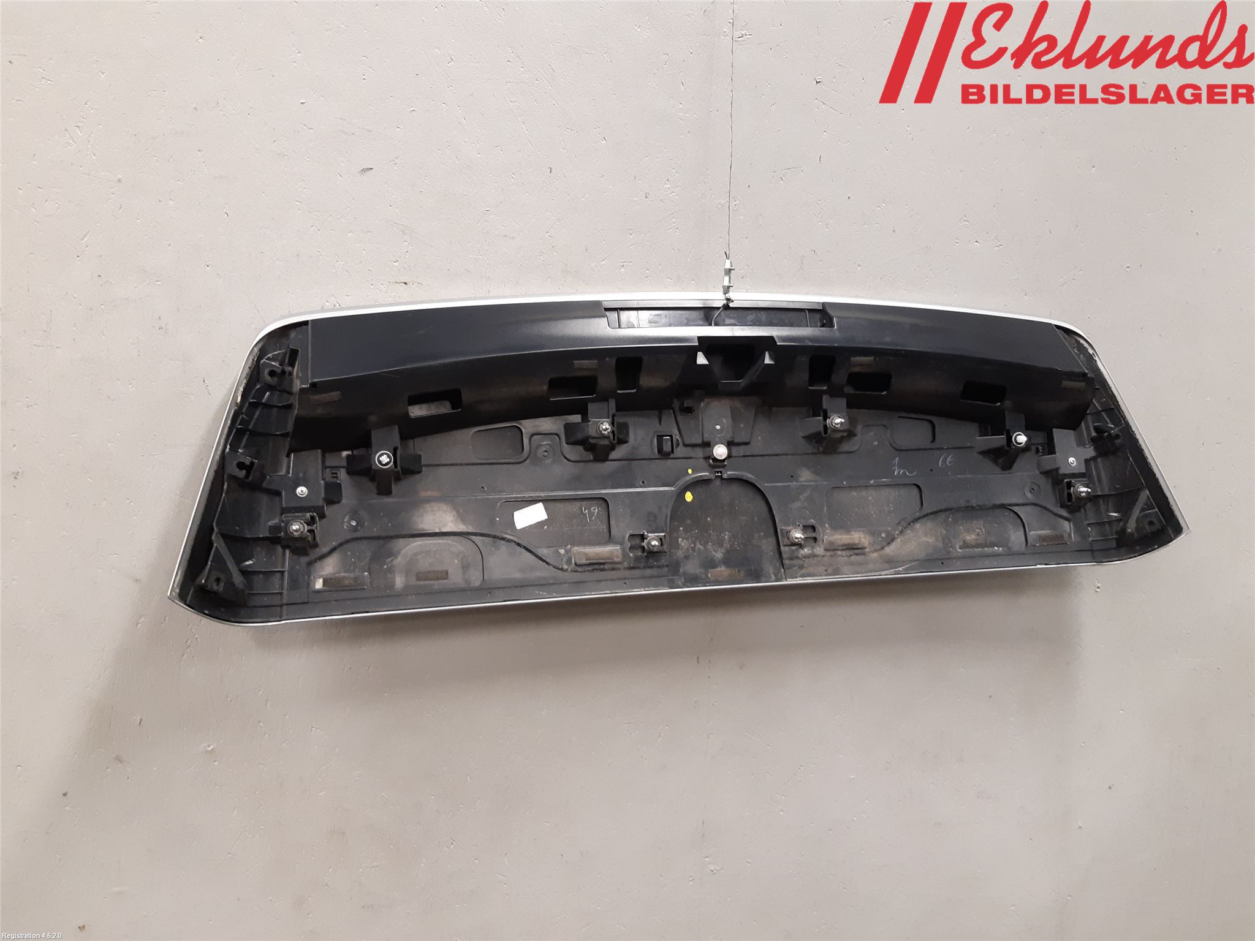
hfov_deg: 67.3
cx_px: 628
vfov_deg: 53.1
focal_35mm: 26
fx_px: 943
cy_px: 470
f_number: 1.7
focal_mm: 3.93
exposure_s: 1/50
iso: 250
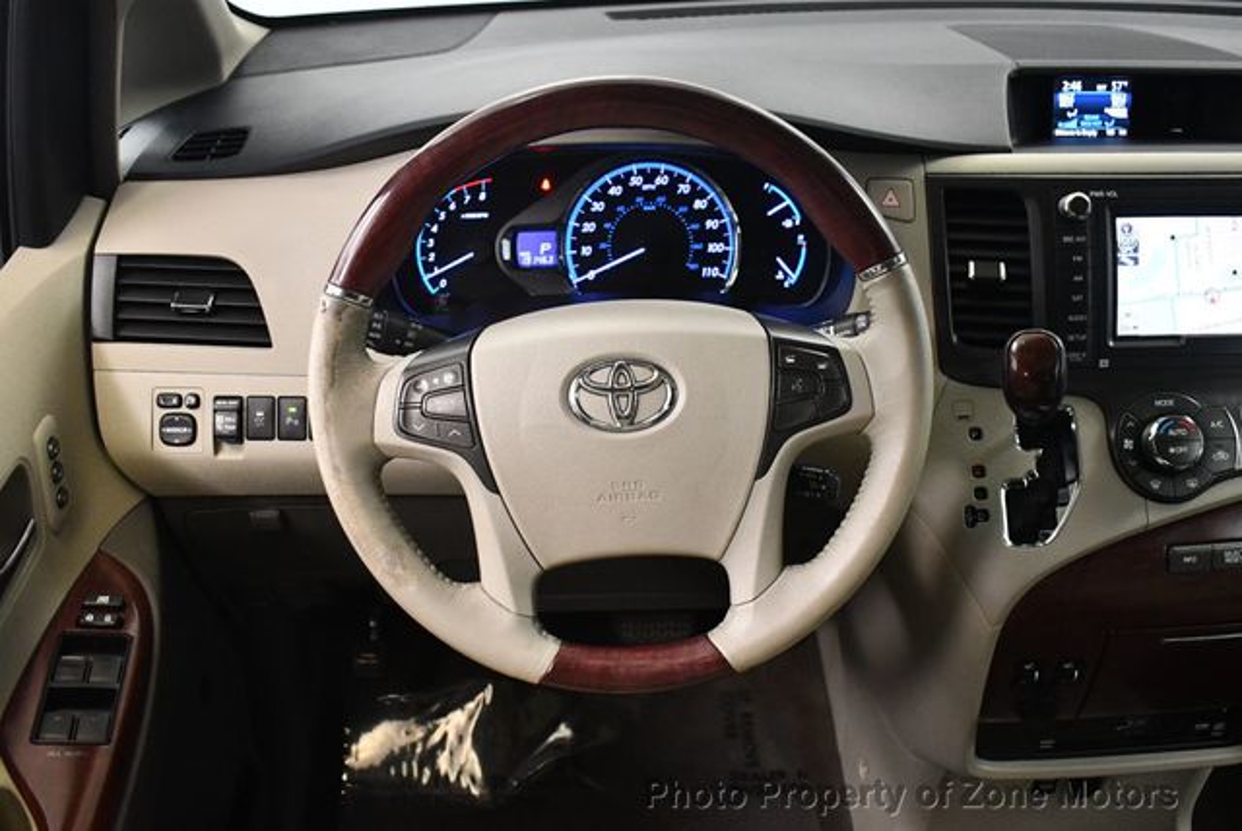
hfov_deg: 53.1
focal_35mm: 36
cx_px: 621
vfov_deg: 36.9
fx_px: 1243
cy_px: 416
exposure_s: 1/125
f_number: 3.5
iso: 2800
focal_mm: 18
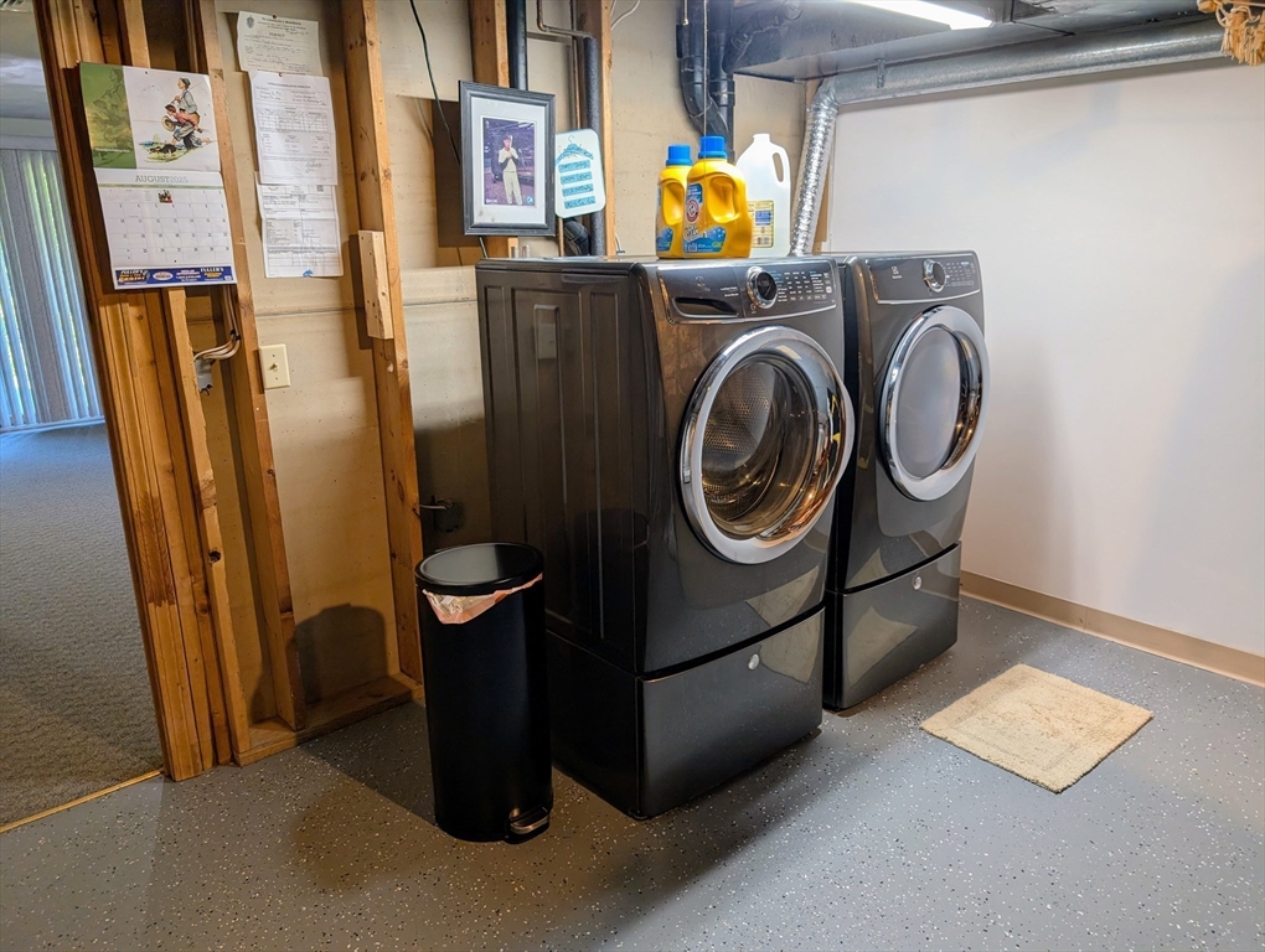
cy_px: 476
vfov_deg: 56.9
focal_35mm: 24
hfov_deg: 71.5
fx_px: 878
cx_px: 632
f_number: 1.68
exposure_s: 1/120
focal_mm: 6.9
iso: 156
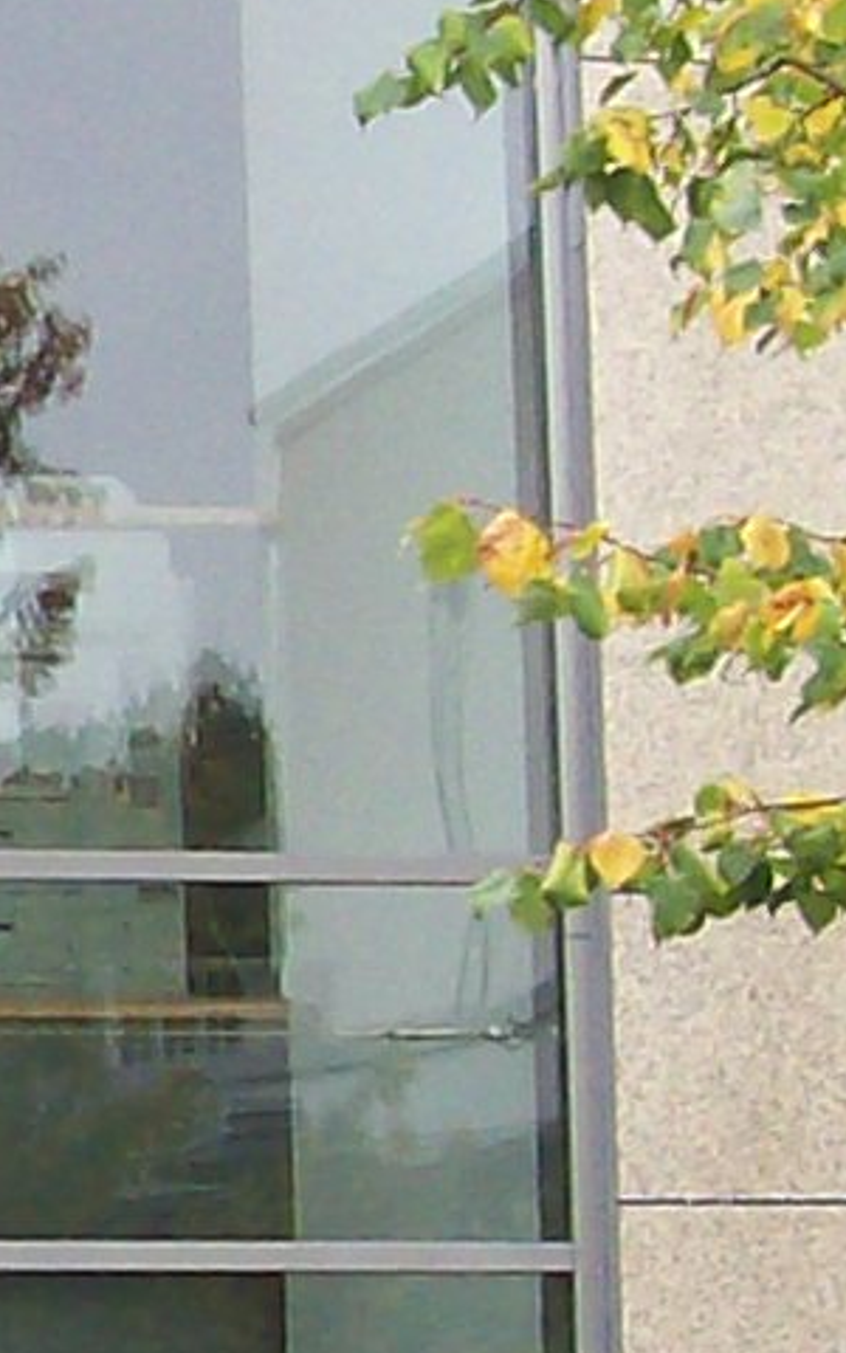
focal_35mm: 244
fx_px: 9001
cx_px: -1588
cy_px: 967
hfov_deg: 5.1
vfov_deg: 8.6
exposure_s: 1/156
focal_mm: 6
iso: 80
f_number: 2.7
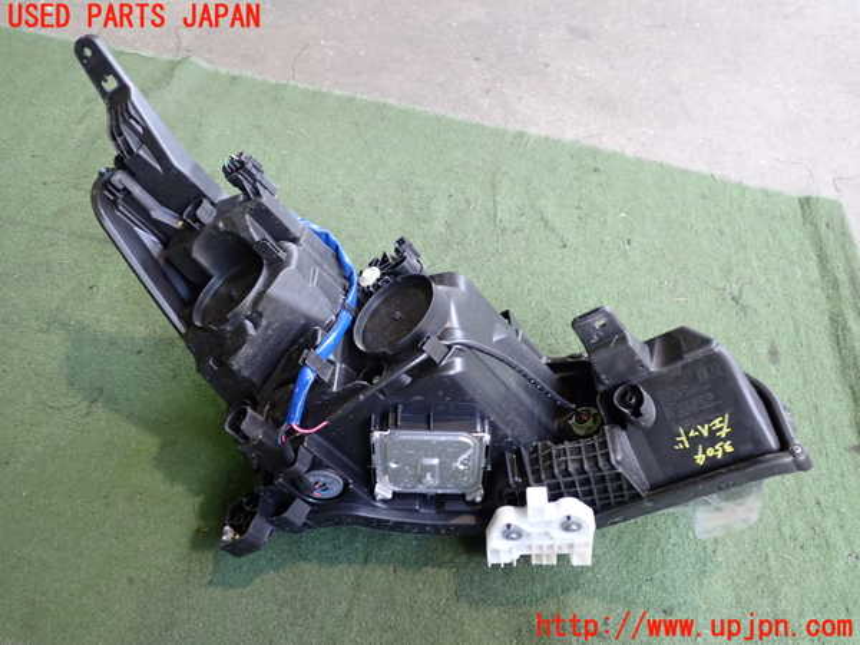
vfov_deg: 46.8
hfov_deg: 60.0
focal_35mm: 30
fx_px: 745
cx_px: 430
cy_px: 322
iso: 250
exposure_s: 1/30
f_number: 2.3
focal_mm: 5.4
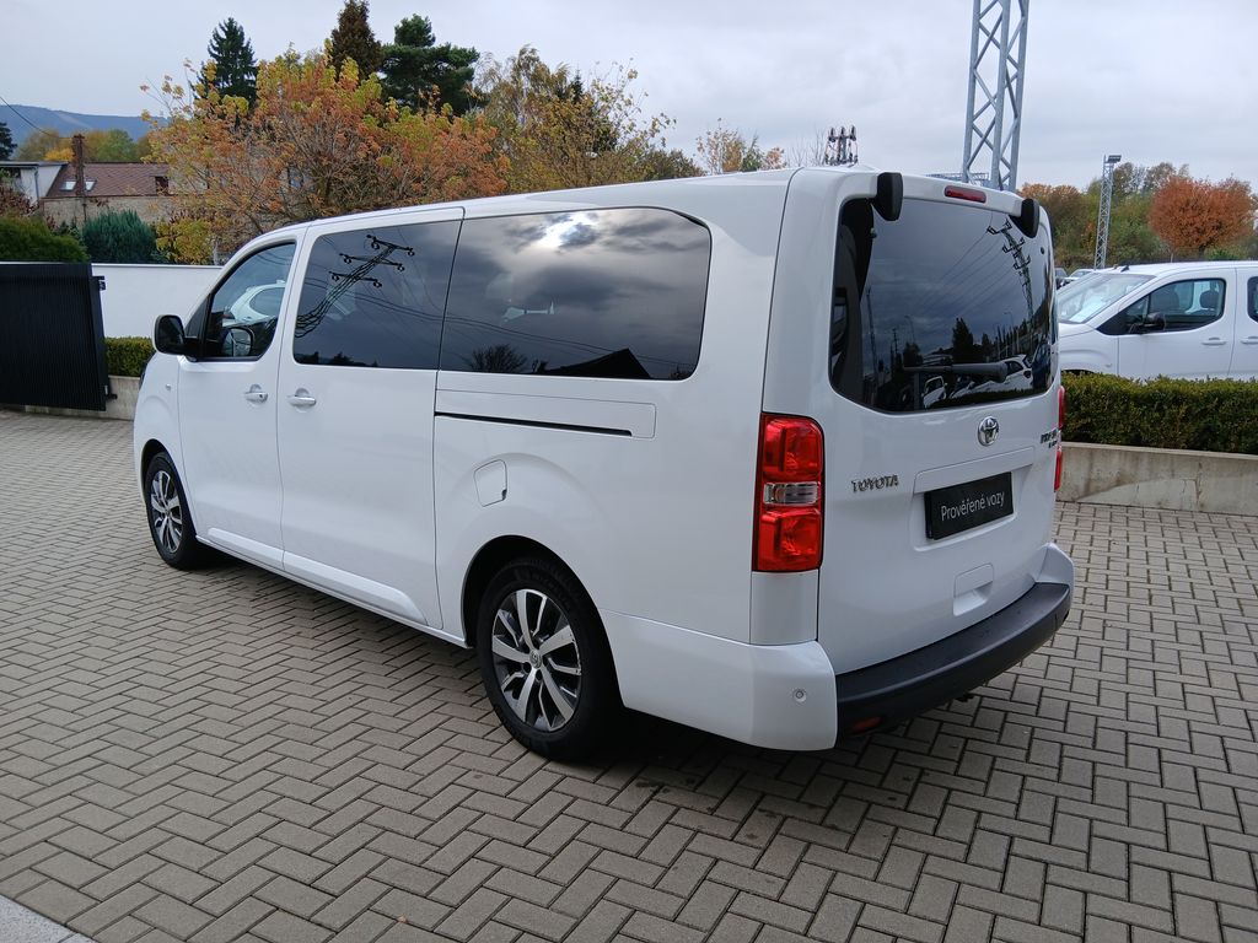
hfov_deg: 67.3
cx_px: 629
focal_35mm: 26
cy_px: 472
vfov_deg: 53.1
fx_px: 945
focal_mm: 3.98
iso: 20
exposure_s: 1/198
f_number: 1.8
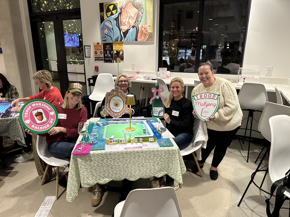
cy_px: 108
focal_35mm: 24
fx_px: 201
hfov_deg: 71.6
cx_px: 145
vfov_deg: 56.8
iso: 400
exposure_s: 1/60
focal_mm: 6.86
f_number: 1.78
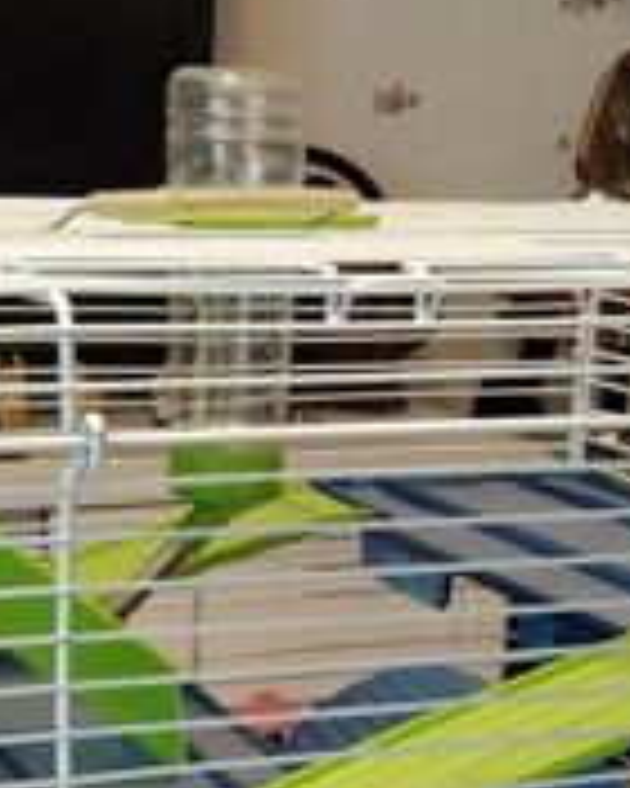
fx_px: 2074
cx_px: 266
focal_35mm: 89
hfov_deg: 17.3
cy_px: 1189
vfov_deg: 18.9
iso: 2061
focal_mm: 4.15
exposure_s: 1/16.7
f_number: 1.8
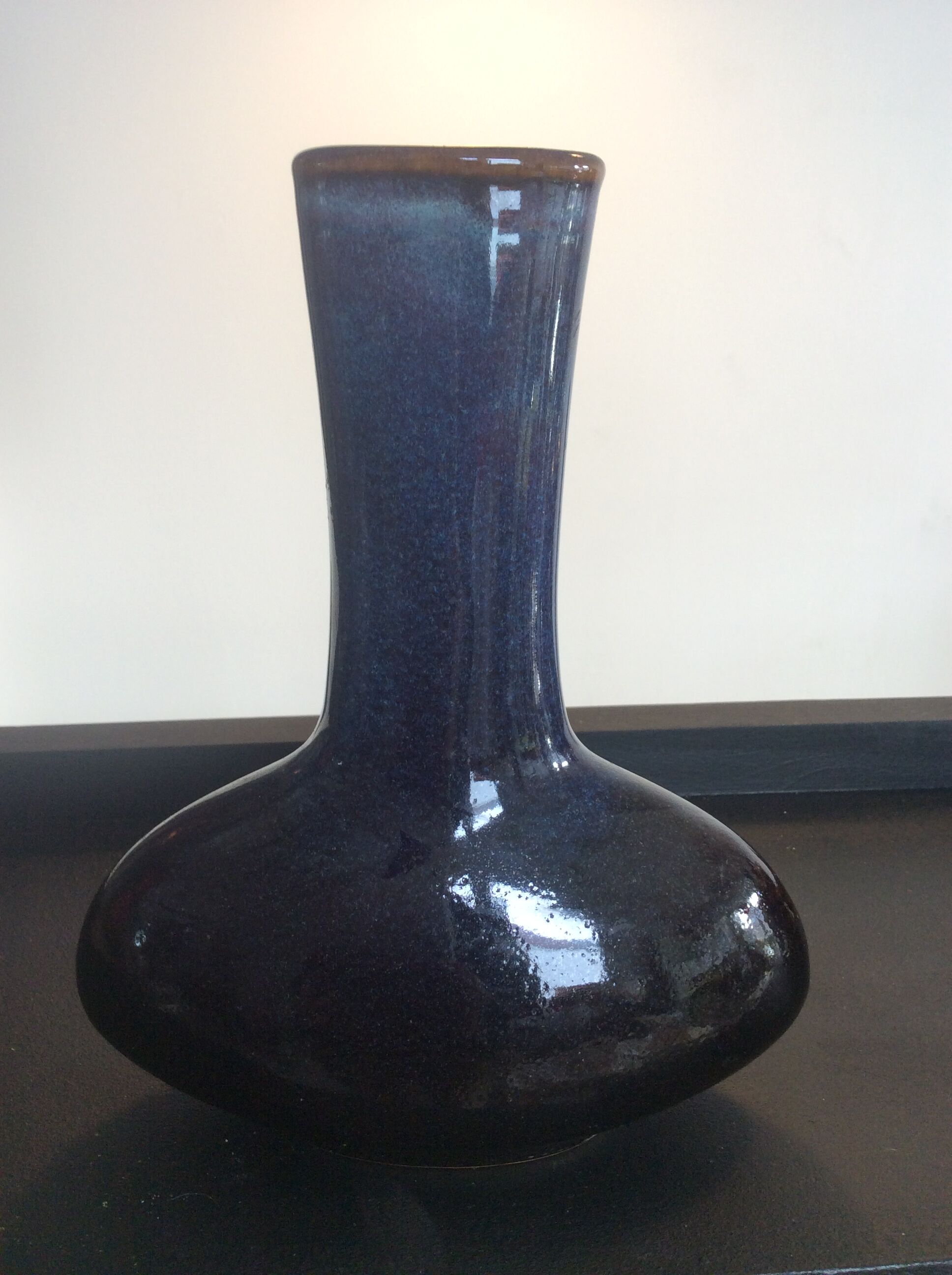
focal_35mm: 32
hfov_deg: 44.1
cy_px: 638
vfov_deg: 56.9
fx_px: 1177
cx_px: 476
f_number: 2.4
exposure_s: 1/25
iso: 40
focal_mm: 3.3
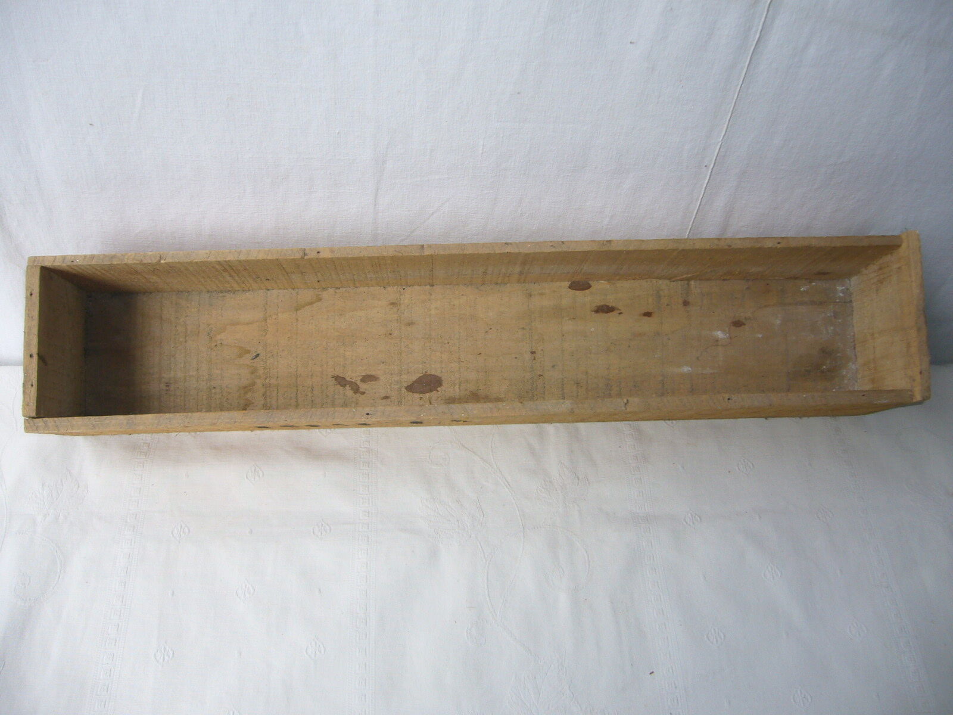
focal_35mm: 35
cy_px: 358
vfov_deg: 40.7
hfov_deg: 52.6
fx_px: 964
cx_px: 476
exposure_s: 1/320
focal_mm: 5.8
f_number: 2.8
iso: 80
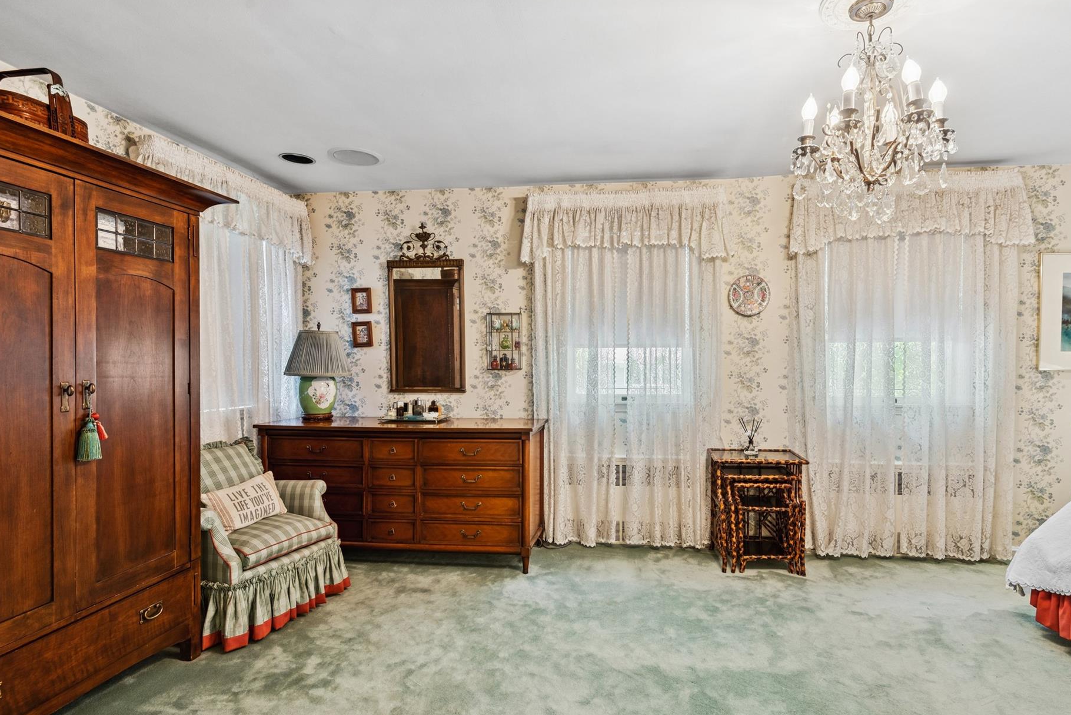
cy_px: 395
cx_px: 580
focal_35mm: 18
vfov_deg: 67.2
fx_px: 536
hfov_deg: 89.8
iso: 200
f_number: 9
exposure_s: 1/8
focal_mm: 16
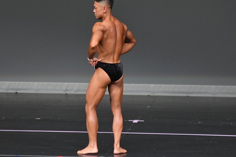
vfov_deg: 3.1
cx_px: 106
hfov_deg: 4.7
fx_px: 2897
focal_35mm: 442
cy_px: 74
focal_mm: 230
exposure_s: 1/400
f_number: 5.6
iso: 4000
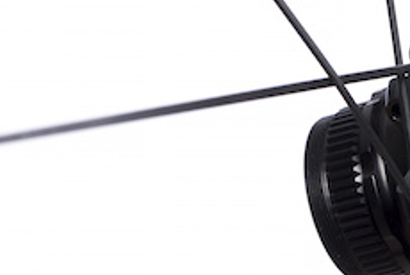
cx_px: 660
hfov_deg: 5.6
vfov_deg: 3.8
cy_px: 129
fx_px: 4162
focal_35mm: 365
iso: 125
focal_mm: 105
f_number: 16
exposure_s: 1/125
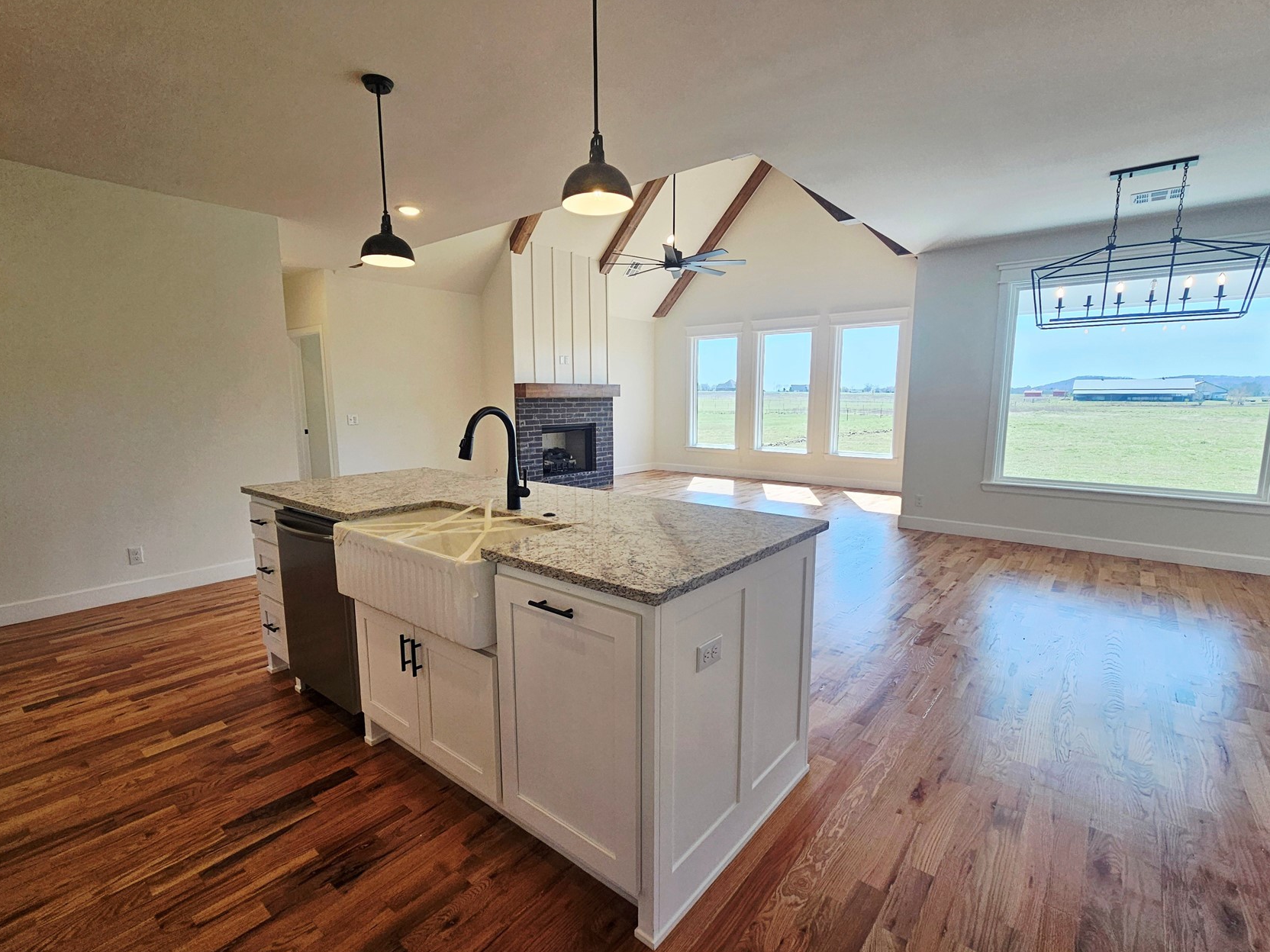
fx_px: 550
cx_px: 631
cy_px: 481
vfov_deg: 81.7
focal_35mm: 15
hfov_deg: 98.2
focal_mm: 2.2
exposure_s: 1/286
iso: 50
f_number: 2.2
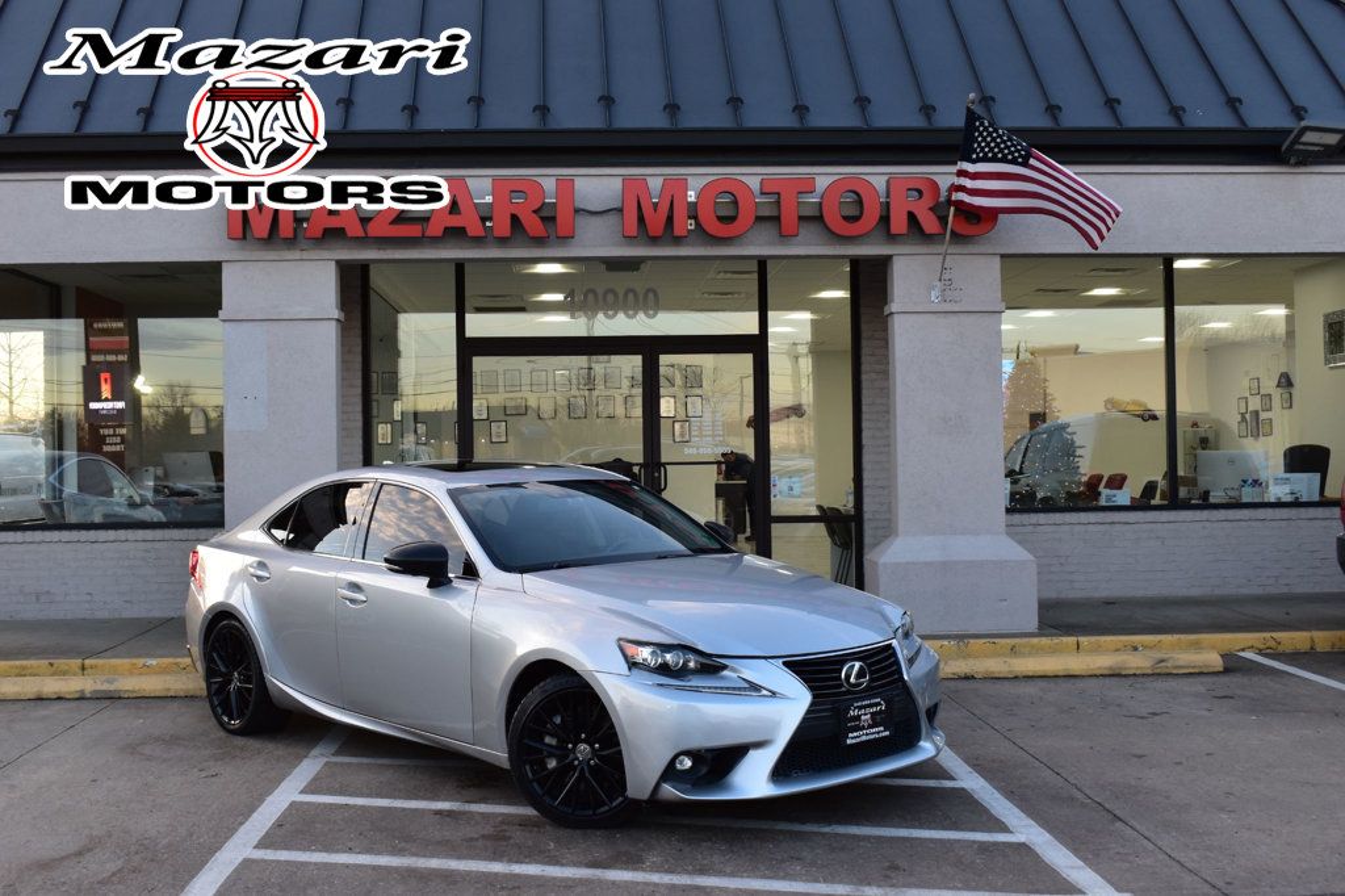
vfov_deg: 31.9
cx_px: 672
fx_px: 1569
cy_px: 448
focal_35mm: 42
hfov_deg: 46.4
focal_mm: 28
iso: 400
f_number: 8
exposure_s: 1/60
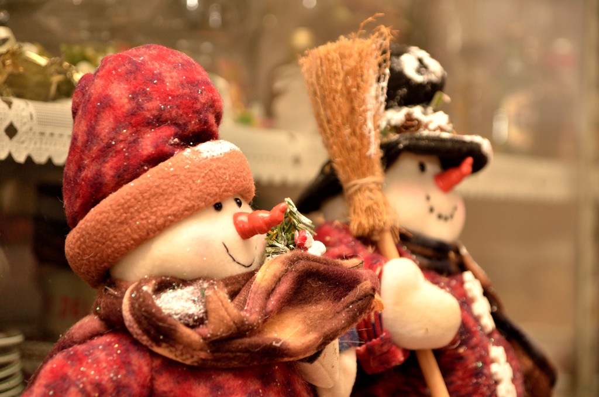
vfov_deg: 13.0
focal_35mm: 105
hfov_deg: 19.5
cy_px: 198
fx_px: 1743
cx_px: 300
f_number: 4.5
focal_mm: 70
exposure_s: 1/60
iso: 400
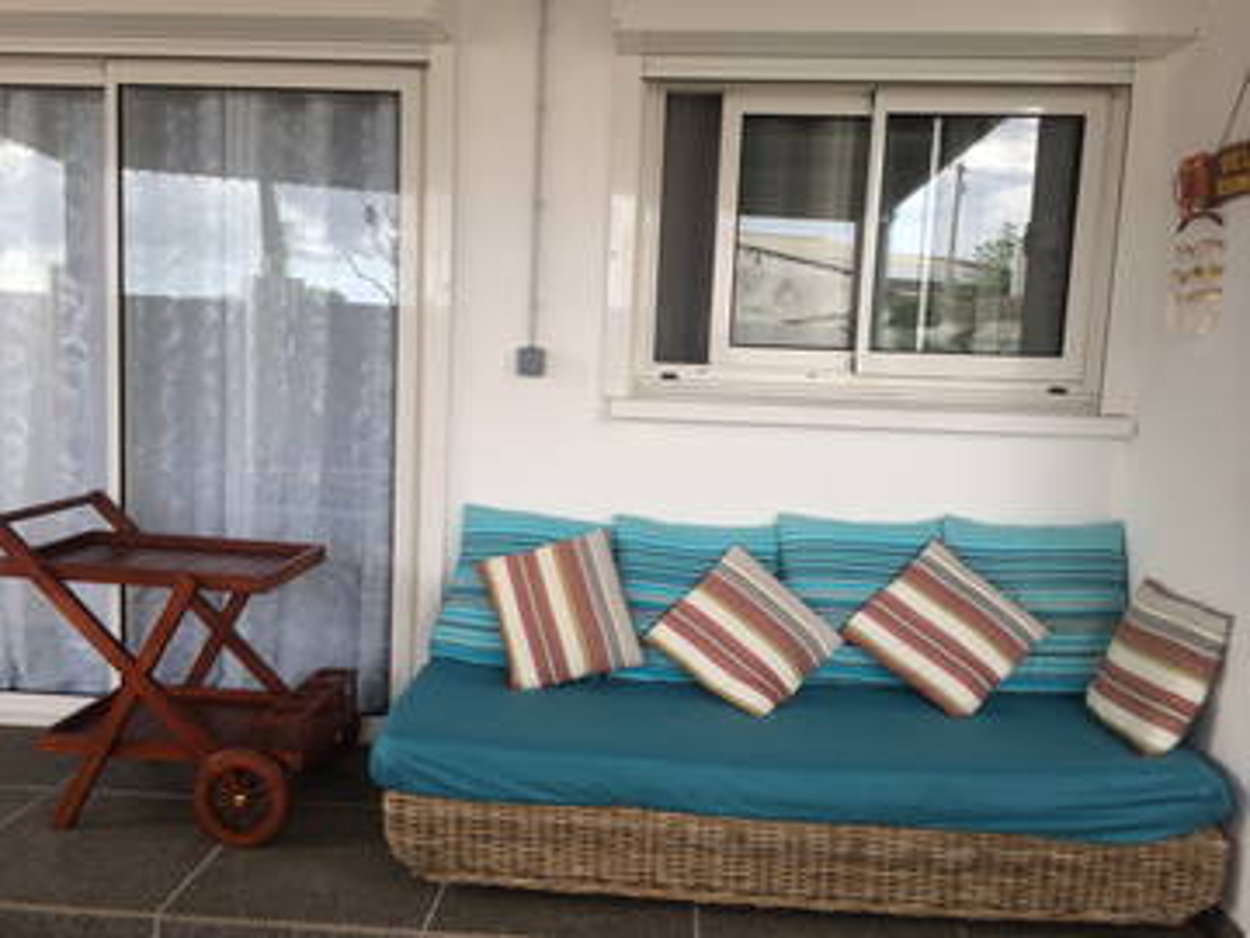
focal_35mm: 29
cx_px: 625
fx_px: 1047
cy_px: 469
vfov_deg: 48.2
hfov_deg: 61.7
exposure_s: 1/180
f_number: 2.2
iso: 32
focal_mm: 4.15
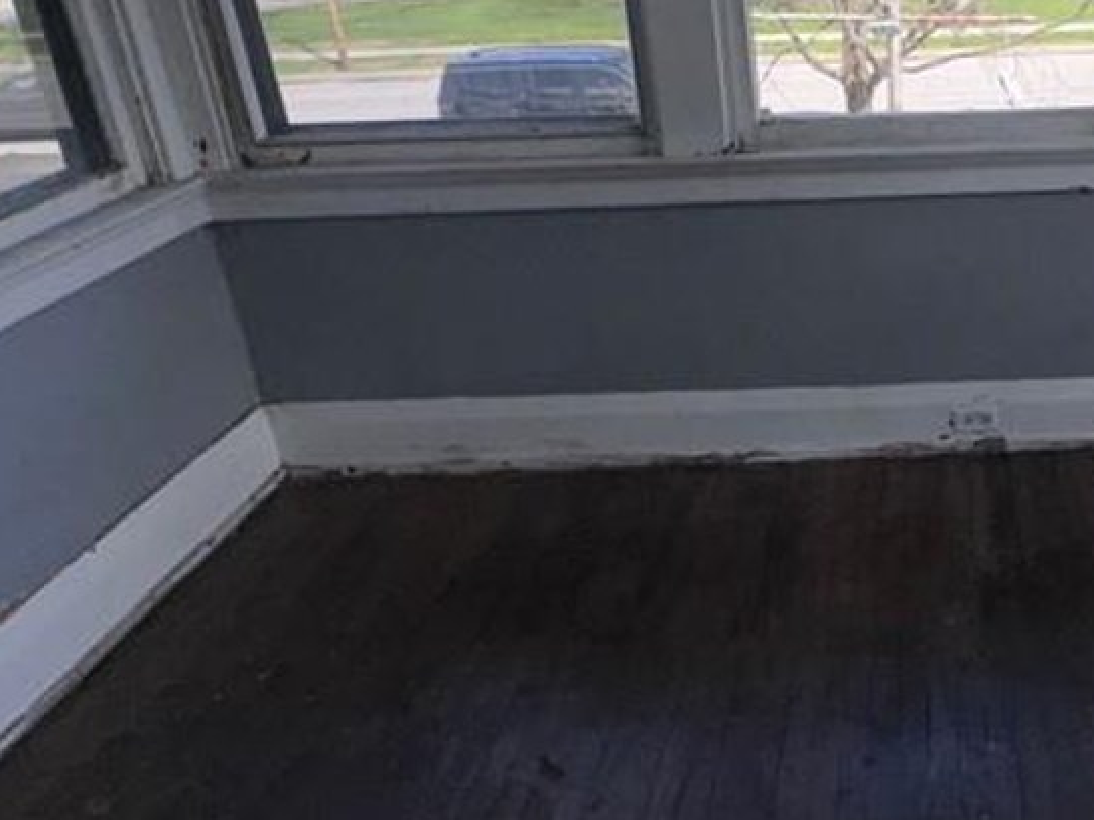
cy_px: 370
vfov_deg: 36.8
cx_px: 972
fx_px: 1232
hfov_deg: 43.9
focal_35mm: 39
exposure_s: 1/1034
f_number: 2.2
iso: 32
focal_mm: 2.22
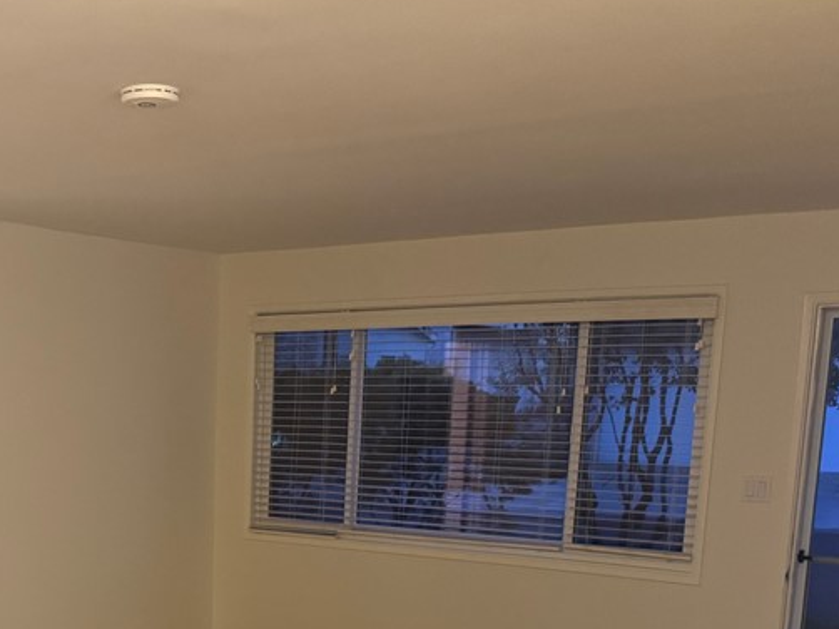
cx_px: 150
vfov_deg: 28.0
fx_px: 1187
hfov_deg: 37.3
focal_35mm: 49
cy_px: 617
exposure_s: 1/40
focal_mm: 6.76
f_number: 1.78
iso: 640
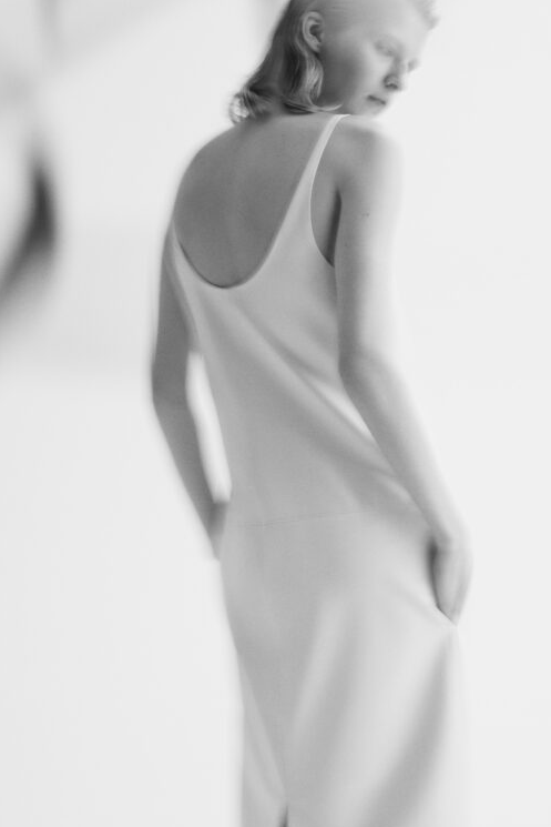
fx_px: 1514
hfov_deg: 20.6
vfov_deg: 30.5
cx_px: 314
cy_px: 433
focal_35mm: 66
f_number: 5.6
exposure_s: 1/15
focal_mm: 48
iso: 100
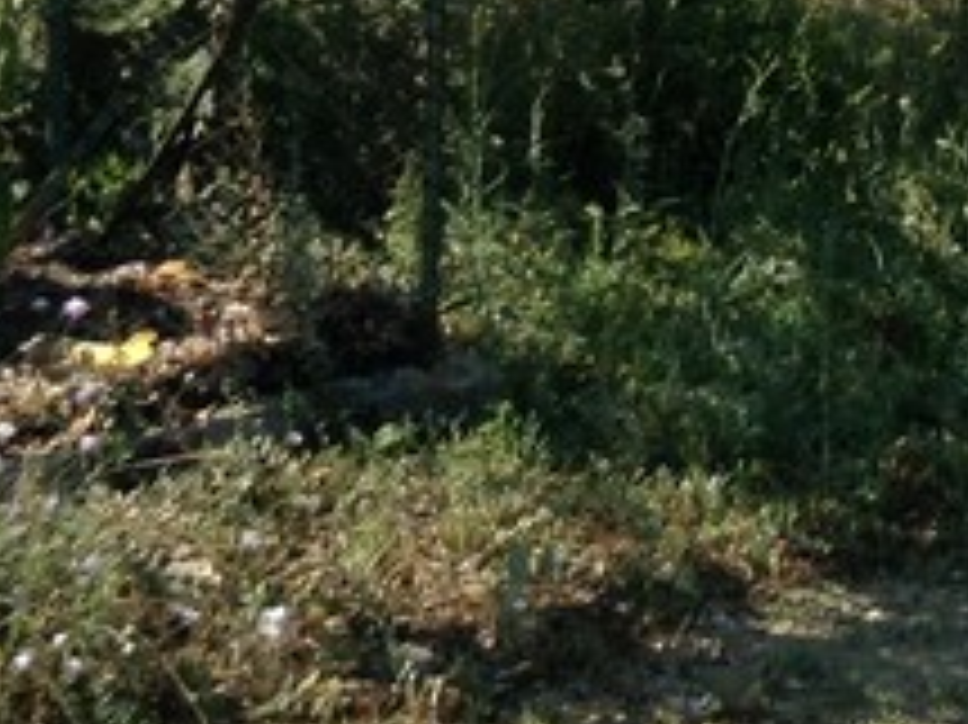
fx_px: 3438
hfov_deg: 14.8
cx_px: 1508
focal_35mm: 123
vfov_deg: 11.7
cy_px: -202
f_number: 2.4
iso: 32
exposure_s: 1/772
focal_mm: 3.3
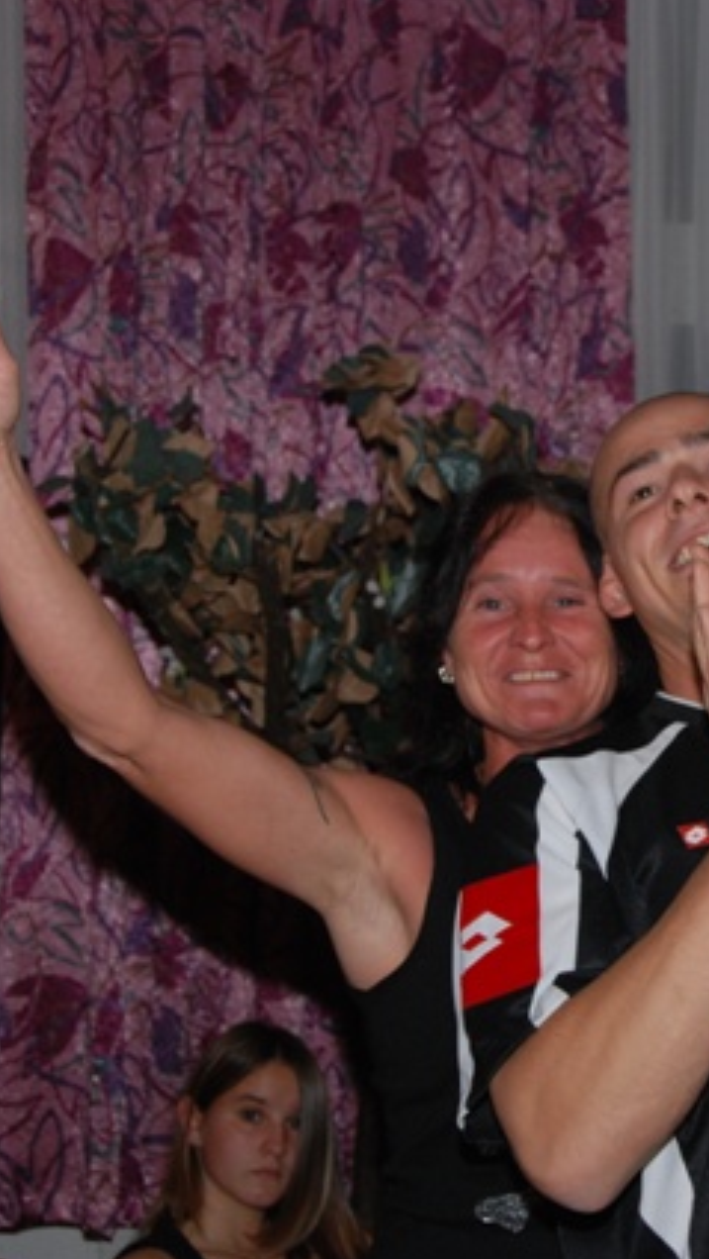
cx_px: 697
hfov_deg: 15.6
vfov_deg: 27.9
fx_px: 2536
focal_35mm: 76
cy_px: 632
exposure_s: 1/60
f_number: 5.6
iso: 400
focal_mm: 32
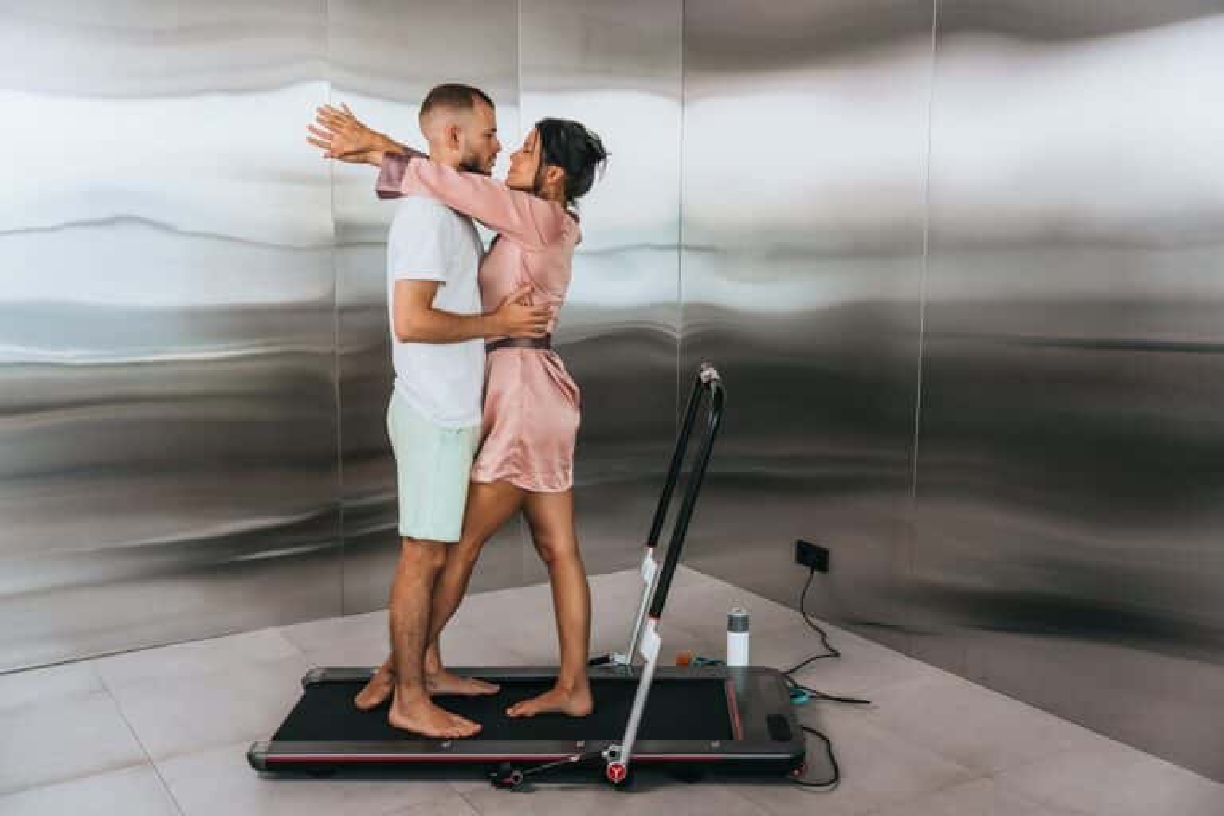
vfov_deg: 36.9
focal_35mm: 36
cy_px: 408
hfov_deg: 53.1
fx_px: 1224
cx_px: 612
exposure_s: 1/320
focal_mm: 36
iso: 640
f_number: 3.2
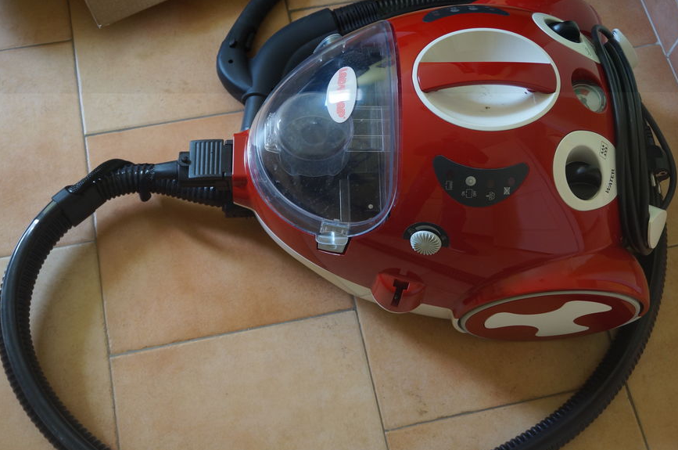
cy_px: 202
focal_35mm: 45
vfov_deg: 29.7
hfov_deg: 43.7
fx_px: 846
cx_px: 350
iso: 400
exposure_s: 1/30
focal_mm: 26
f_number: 4.5
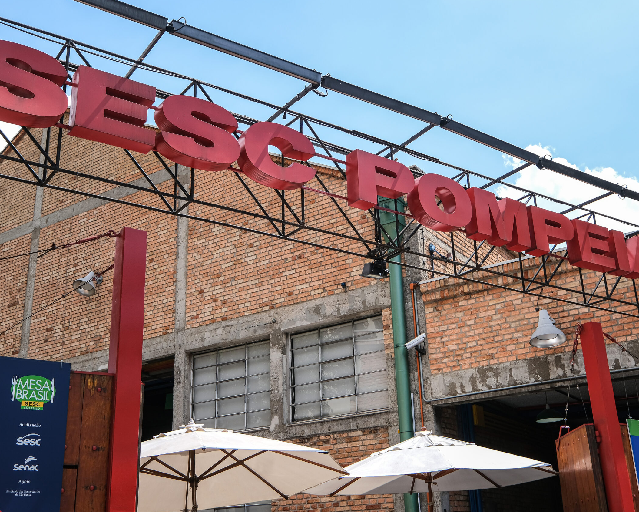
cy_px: 255
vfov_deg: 36.5
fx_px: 775
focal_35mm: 41
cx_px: 316
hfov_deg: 44.8
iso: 160
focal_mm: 24
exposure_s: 1/350
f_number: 7.1
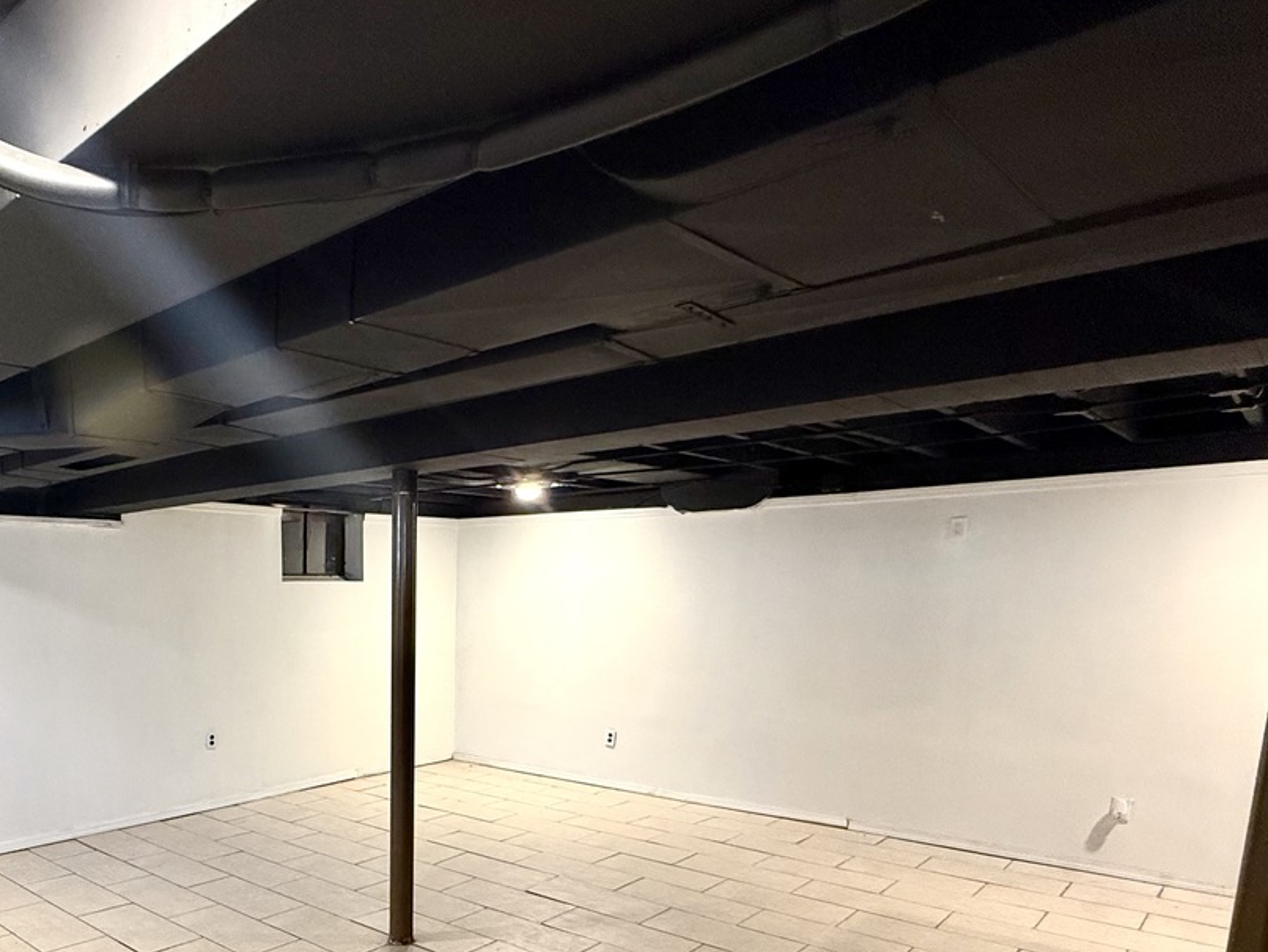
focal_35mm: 25
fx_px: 916
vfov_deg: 51.9
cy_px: 744
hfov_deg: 65.2
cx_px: 319
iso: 400
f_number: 2.2
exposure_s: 1/60
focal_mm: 2.22
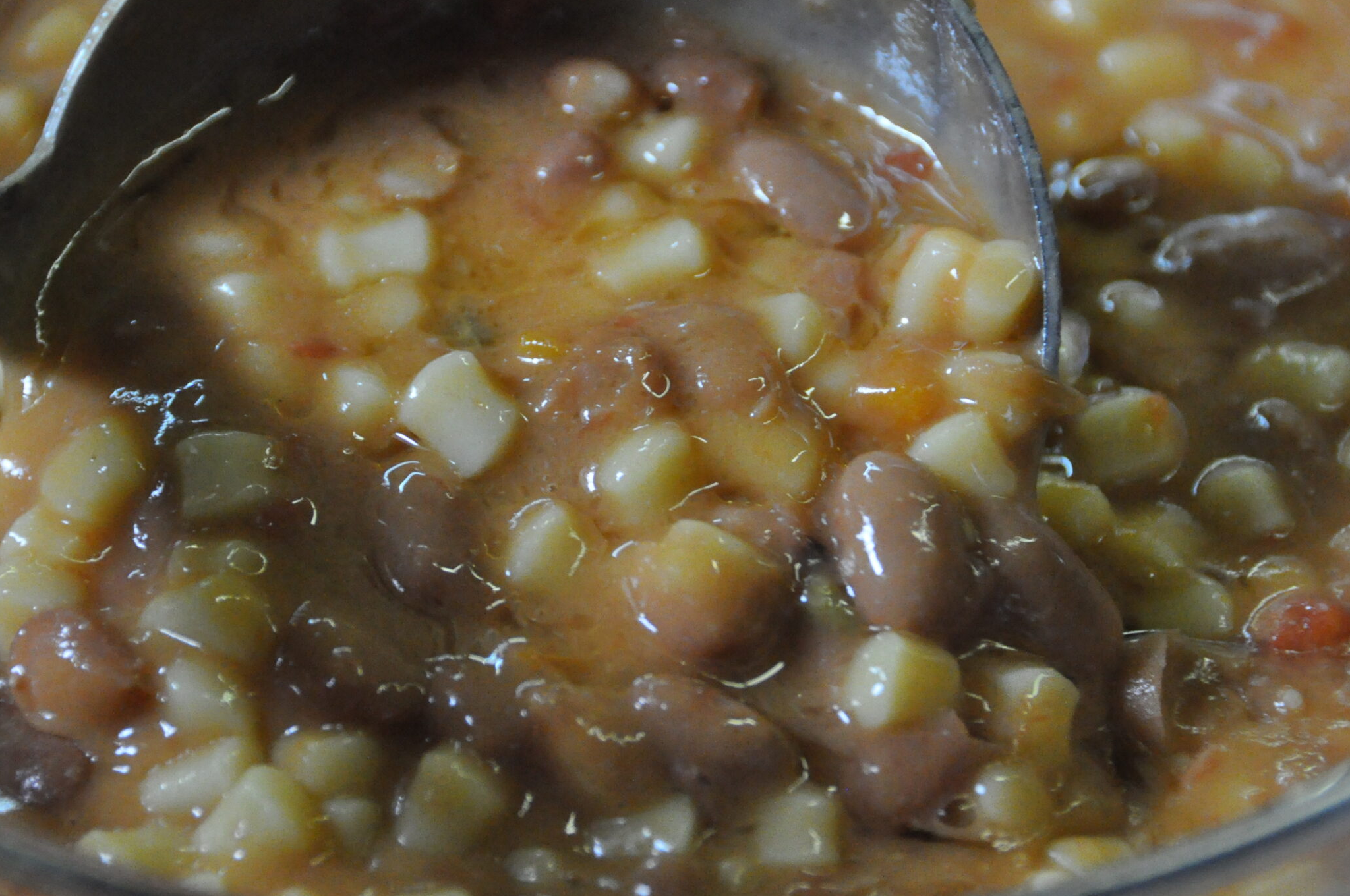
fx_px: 7865
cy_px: 399
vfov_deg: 6.5
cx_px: 673
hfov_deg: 9.8
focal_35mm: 210
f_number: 5.3
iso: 3200
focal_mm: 112
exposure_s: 1/80
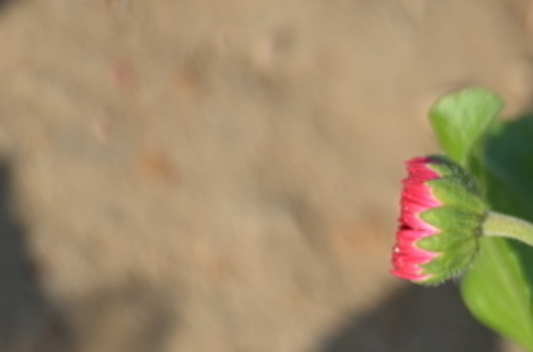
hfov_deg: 3.6
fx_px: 8339
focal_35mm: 565
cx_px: 887
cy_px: 250
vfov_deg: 2.4
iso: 100
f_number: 5.6
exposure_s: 1/250
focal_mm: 105
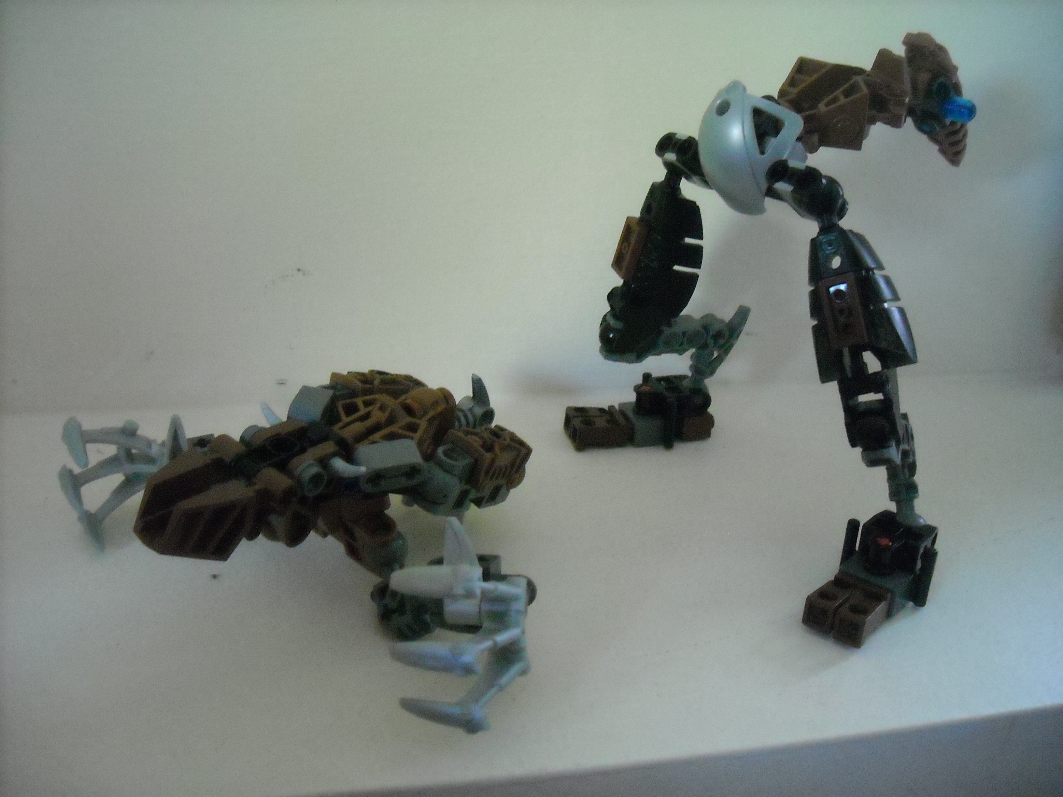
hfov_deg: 52.6
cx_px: 532
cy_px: 398
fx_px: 1075
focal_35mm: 35
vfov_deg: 40.7
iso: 800
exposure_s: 1/22
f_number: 2.8
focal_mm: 5.7
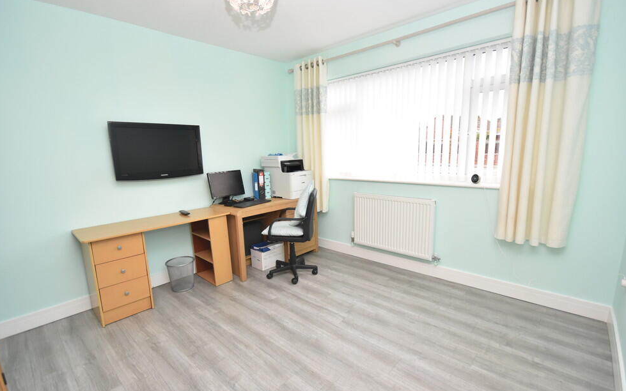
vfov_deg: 71.3
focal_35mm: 16
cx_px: 311
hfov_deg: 97.8
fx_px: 273
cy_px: 200
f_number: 4
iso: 900
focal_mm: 10
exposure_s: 1/125
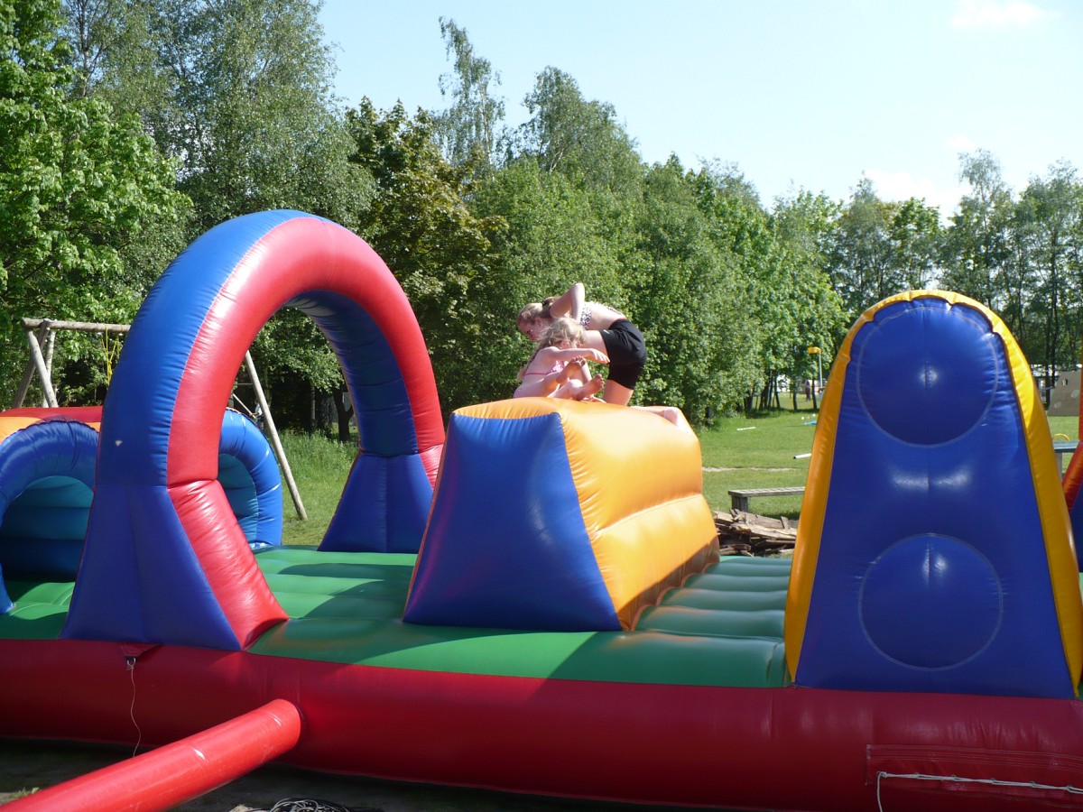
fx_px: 1158
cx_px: 542
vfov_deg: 38.7
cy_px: 406
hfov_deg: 50.1
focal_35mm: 37
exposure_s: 1/800
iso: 100
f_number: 2.8
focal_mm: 6.1
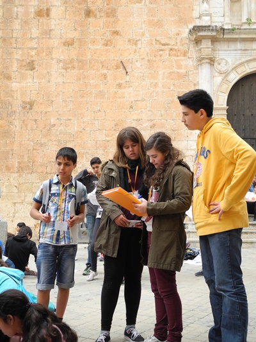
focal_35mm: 45
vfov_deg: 42.1
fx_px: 444
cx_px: 128
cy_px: 171
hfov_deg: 32.2
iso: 100
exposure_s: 1/100
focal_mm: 9.7
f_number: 3.2
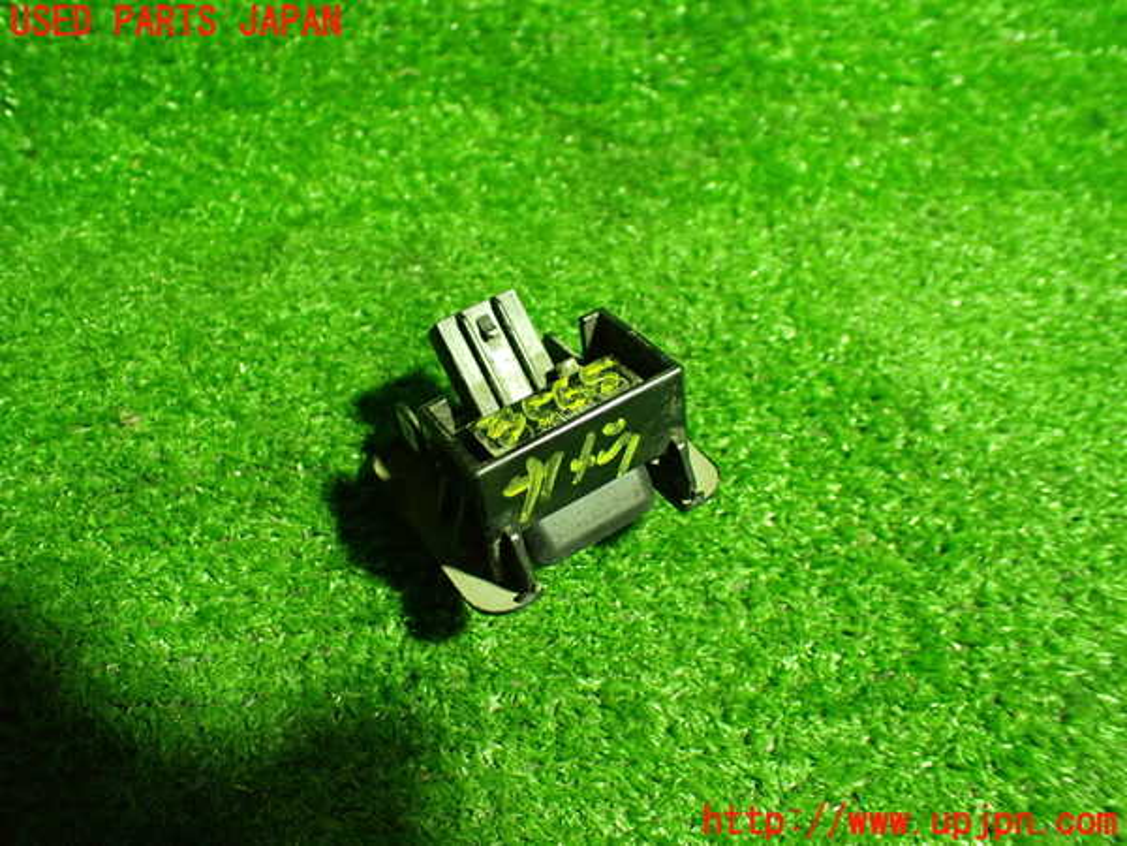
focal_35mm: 30
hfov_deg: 60.0
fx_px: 977
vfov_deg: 46.8
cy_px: 423
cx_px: 564
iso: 800
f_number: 2.3
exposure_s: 1/60
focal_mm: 5.4
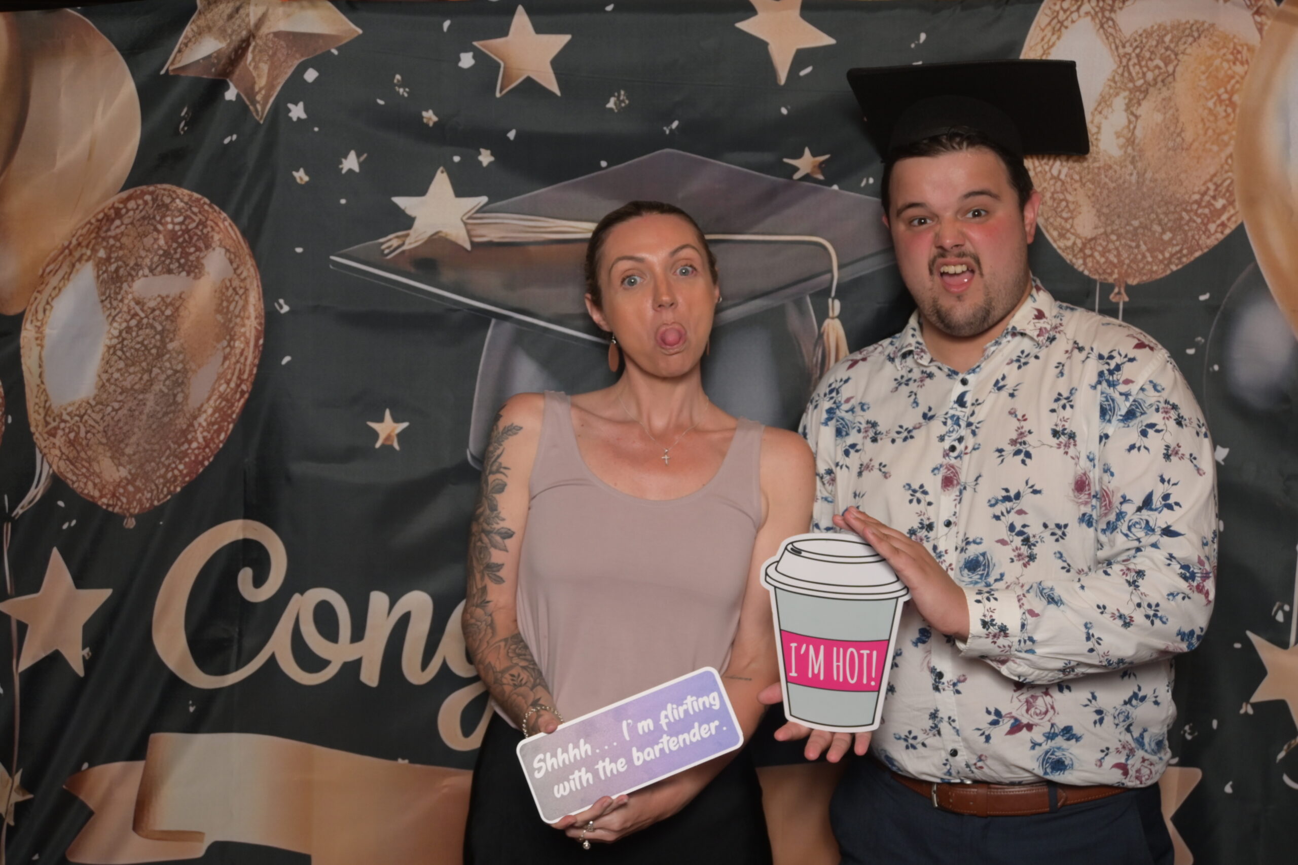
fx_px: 1650
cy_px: 432
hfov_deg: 43.0
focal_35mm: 46
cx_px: 649
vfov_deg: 29.4
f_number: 5
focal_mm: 30.5
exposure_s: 1/60
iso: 400
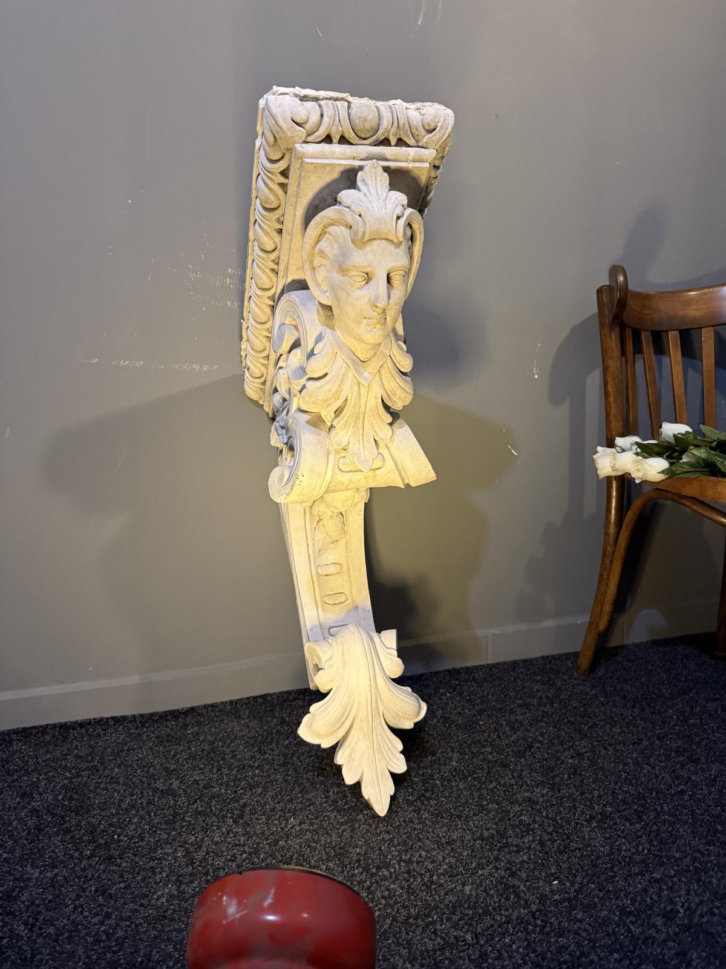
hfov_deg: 56.8
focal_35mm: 24
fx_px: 671
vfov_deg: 71.6
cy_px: 484
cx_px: 363
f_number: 1.78
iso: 400
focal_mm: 6.76
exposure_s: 1/50
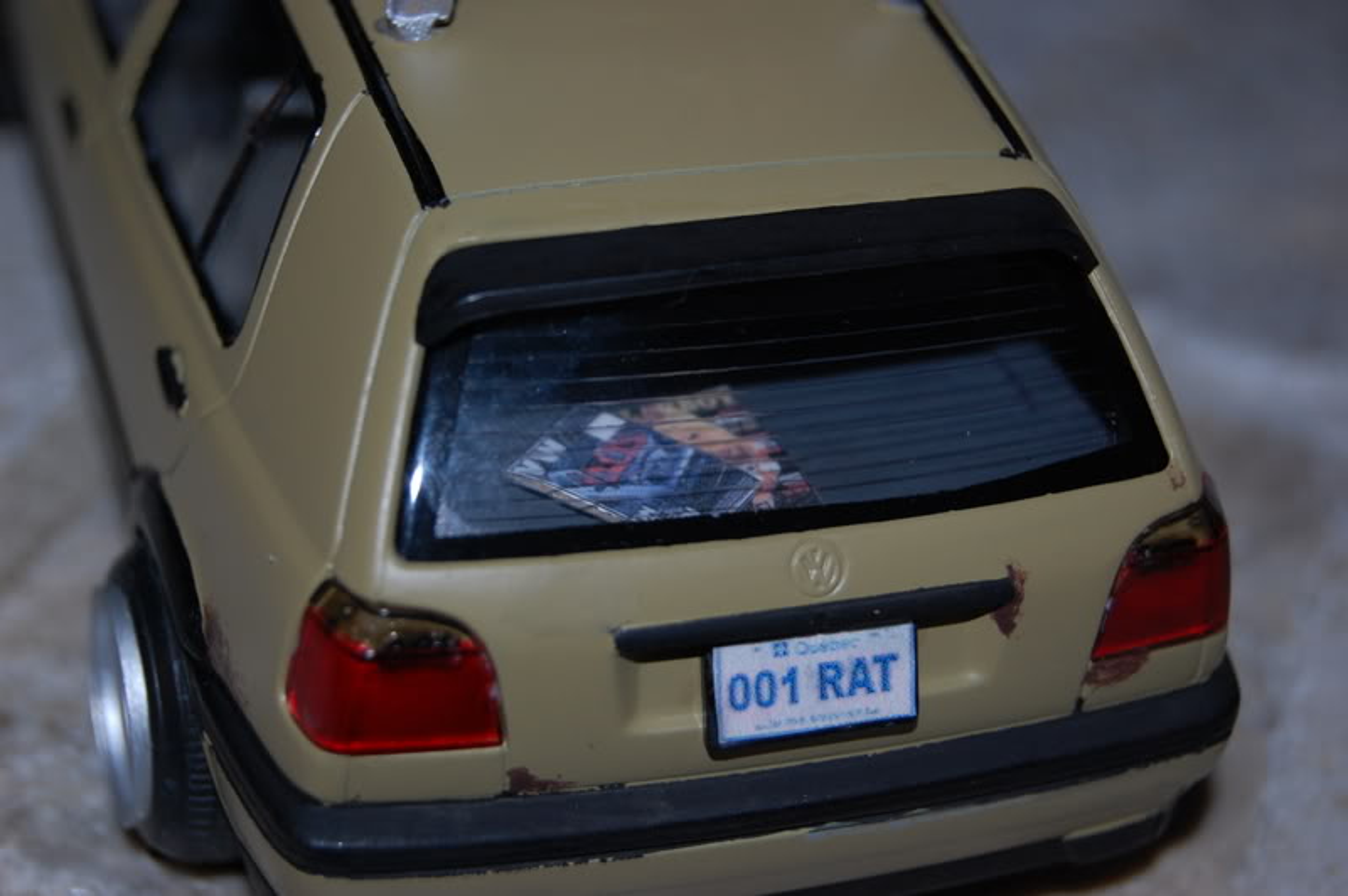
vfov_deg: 16.5
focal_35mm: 82
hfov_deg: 24.6
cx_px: 674
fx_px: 3087
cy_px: 448
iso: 400
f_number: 5.6
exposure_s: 1/60
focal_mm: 55
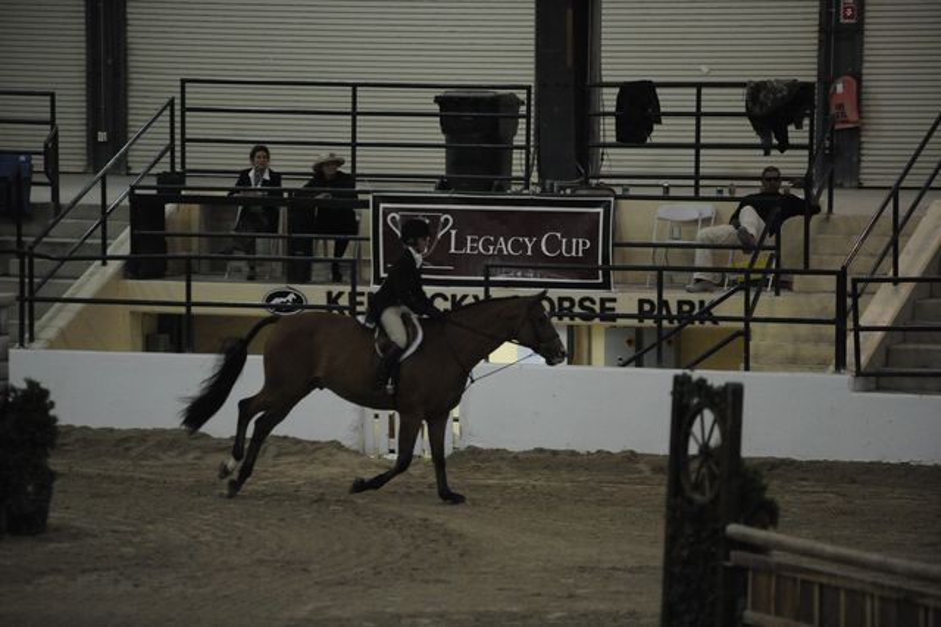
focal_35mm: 200
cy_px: 314
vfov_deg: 6.9
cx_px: 470
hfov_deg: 10.3
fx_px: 5225
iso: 6400
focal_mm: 200
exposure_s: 1/1000
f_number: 2.8
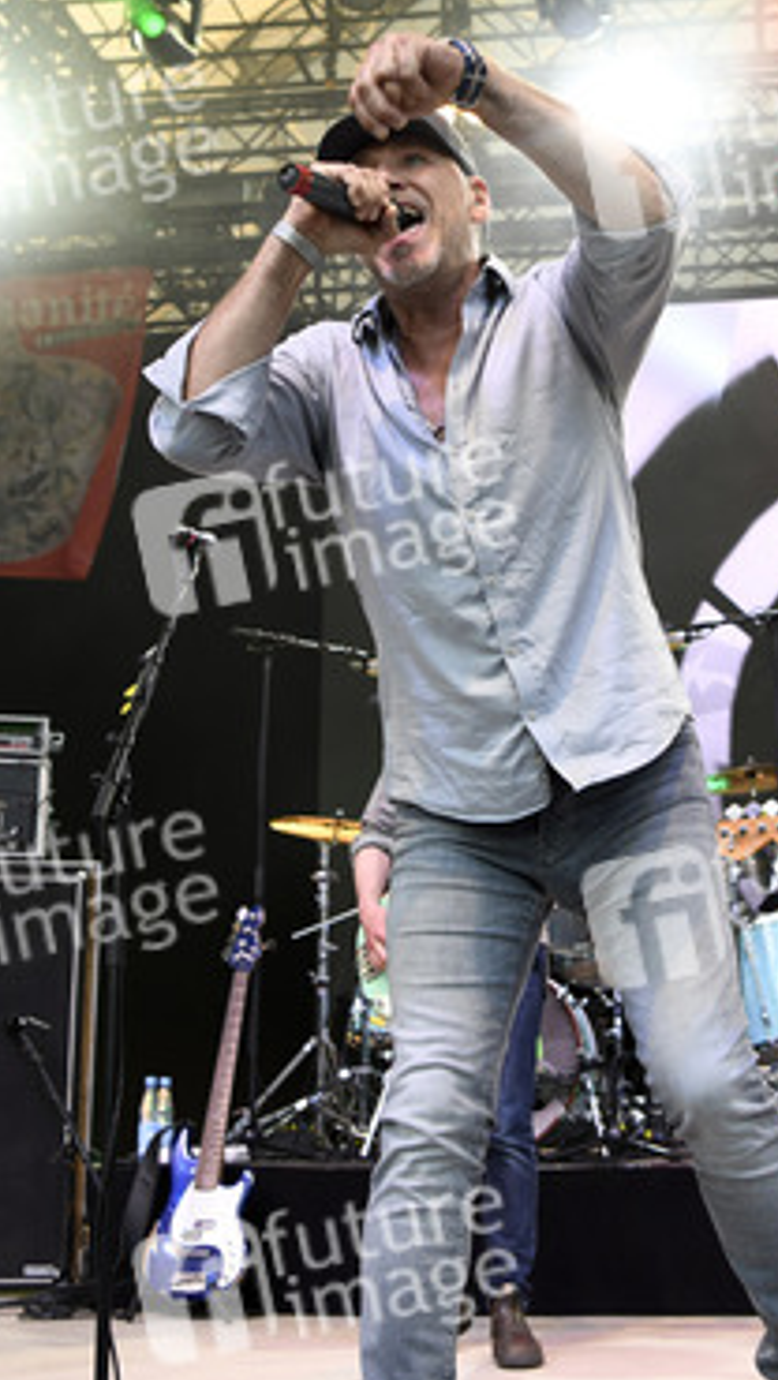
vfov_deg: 58.0
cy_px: 714
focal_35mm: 34
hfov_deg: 34.7
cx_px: 434
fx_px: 1245
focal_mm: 30
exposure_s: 1/800
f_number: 3.5
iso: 800
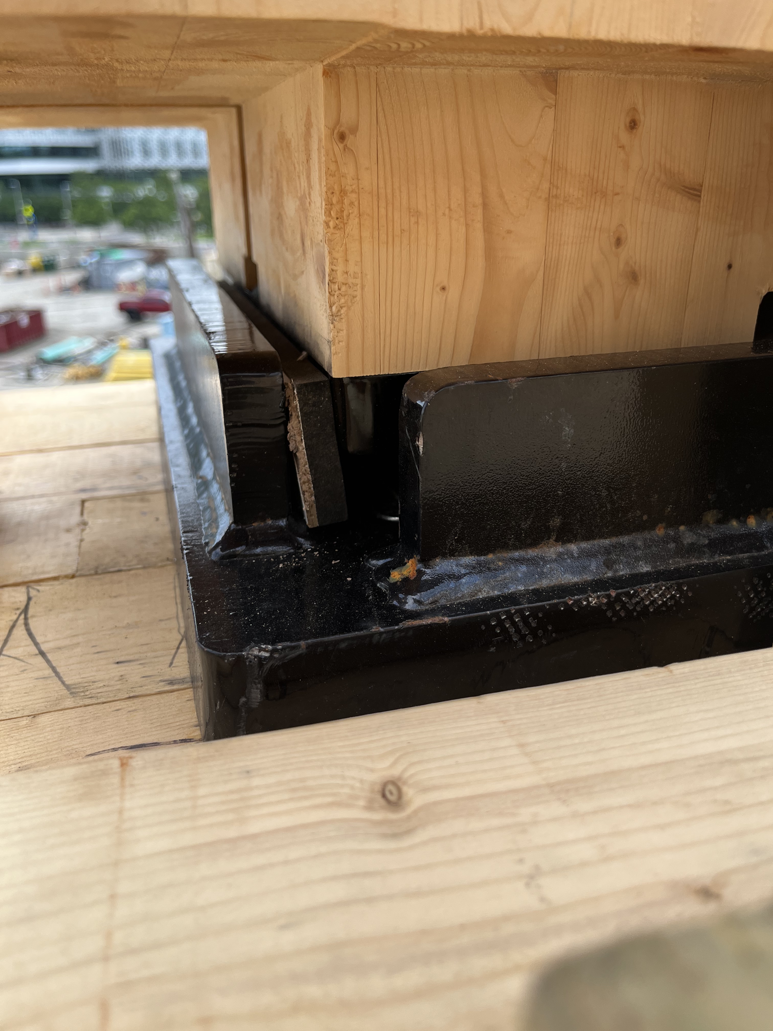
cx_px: 386
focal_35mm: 26
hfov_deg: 53.1
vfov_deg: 67.3
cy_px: 516
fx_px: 774
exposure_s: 1/975
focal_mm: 5.1
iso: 50
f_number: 1.6
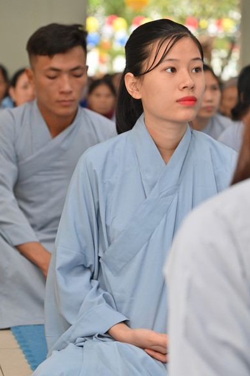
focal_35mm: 115
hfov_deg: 11.9
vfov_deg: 17.8
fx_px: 1201
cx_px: 118
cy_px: 197
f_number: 5.6
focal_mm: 105
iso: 1600
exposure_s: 1/125
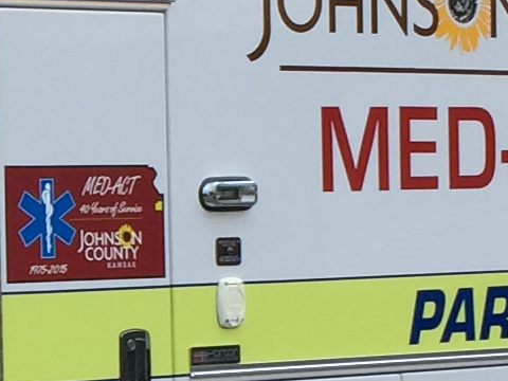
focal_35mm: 197
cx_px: -381
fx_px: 2891
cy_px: 321
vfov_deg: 7.5
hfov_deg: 9.6
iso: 32
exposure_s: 1/199
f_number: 2.2
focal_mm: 4.15
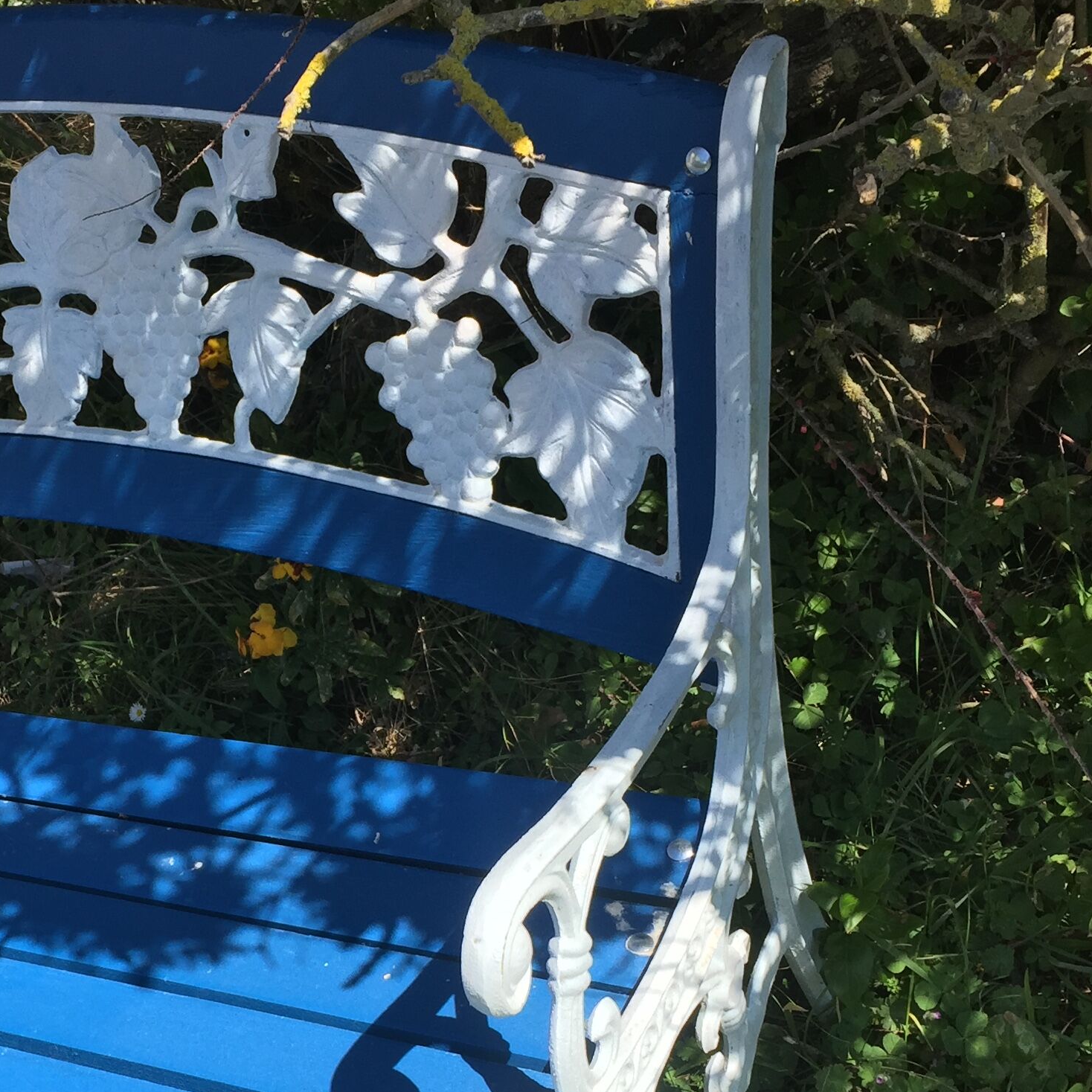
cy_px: 775
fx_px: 2034
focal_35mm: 57
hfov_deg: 29.2
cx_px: 176
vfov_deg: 29.7
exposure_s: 1/1199
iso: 32
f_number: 2.2
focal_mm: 4.15
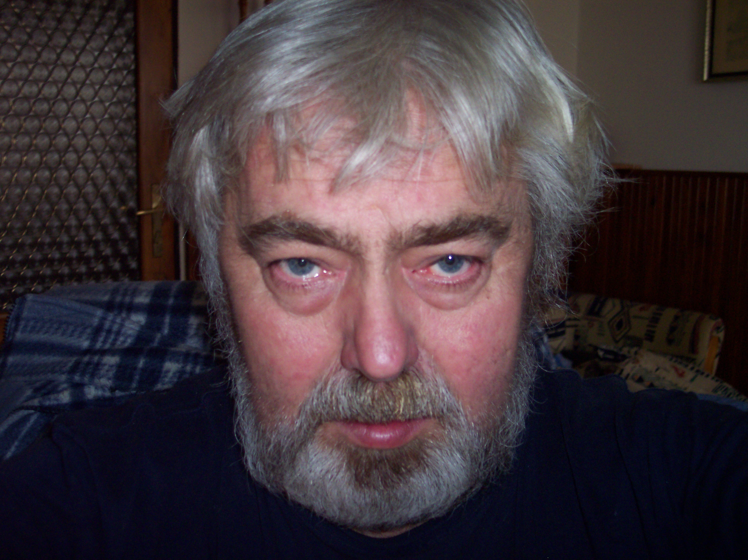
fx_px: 821
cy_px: 280
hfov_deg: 49.0
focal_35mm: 38
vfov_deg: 37.7
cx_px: 374
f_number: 2.8
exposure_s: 1/30
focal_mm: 8
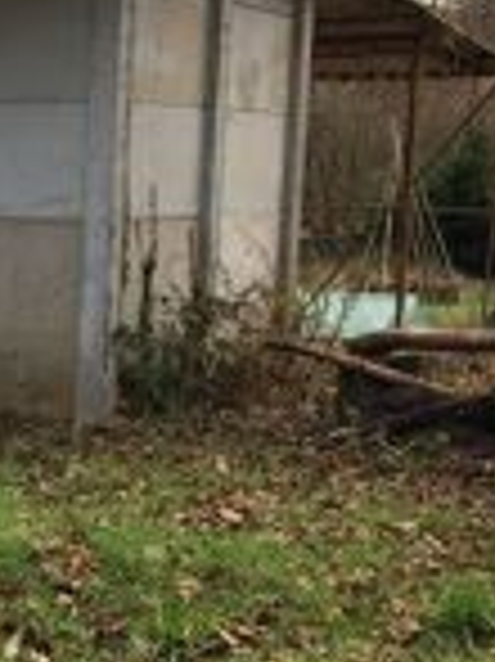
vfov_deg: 23.3
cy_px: 408
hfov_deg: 16.5
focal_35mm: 84
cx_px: -162
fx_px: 1604
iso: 25
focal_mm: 4.15
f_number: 2.2
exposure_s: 1/100
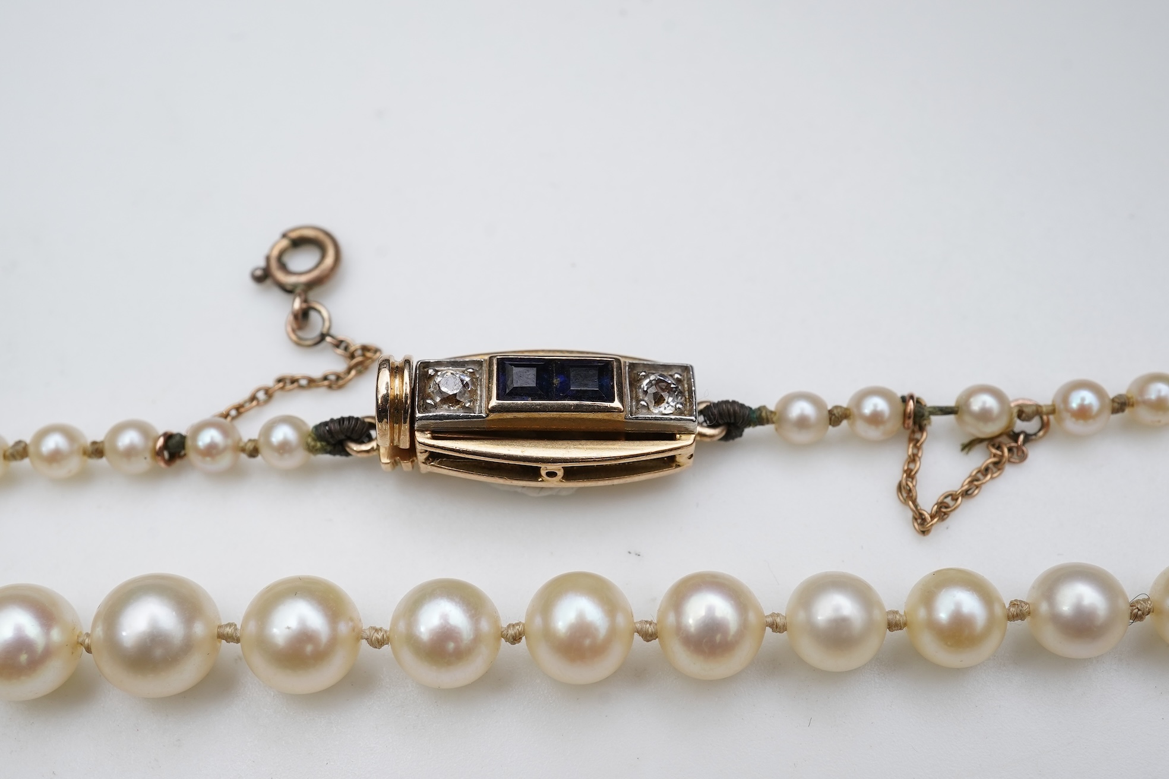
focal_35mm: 45
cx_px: 584
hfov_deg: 43.6
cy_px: 390
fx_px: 1461
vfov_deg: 29.9
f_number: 18
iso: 400
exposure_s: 1/125
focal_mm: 30
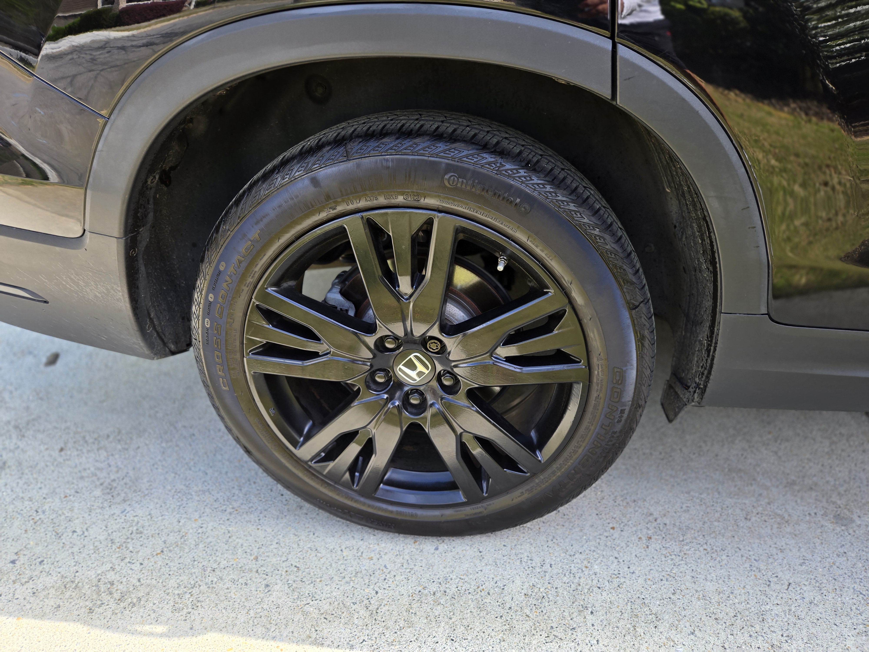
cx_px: 434
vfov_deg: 58.9
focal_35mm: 23
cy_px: 326
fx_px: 577
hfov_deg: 73.9
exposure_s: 1/120
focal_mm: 5.4
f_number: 1.8
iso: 25
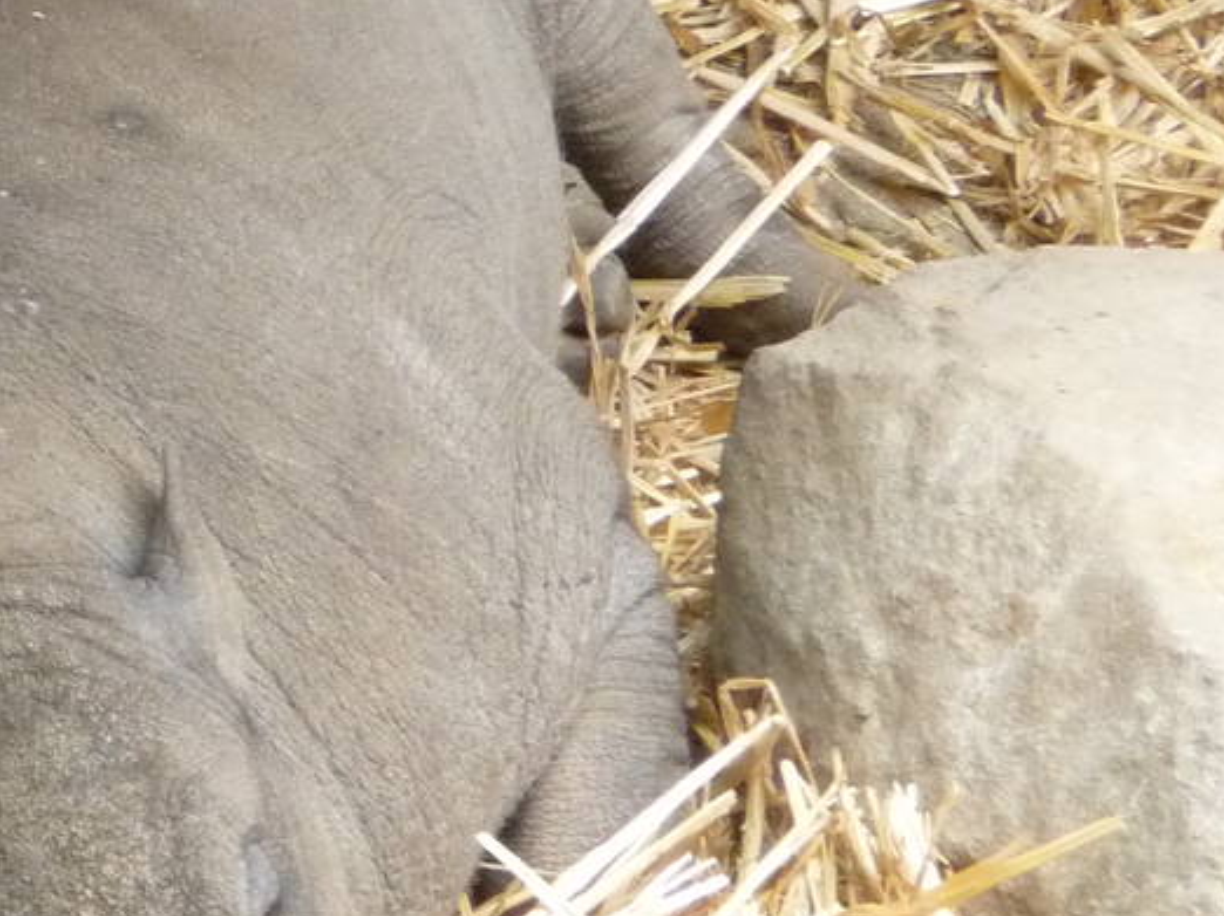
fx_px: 24705
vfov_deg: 2.1
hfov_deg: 2.8
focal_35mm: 699
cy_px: 218
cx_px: -455
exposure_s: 1/125
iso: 400
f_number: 4.9
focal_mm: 39.2
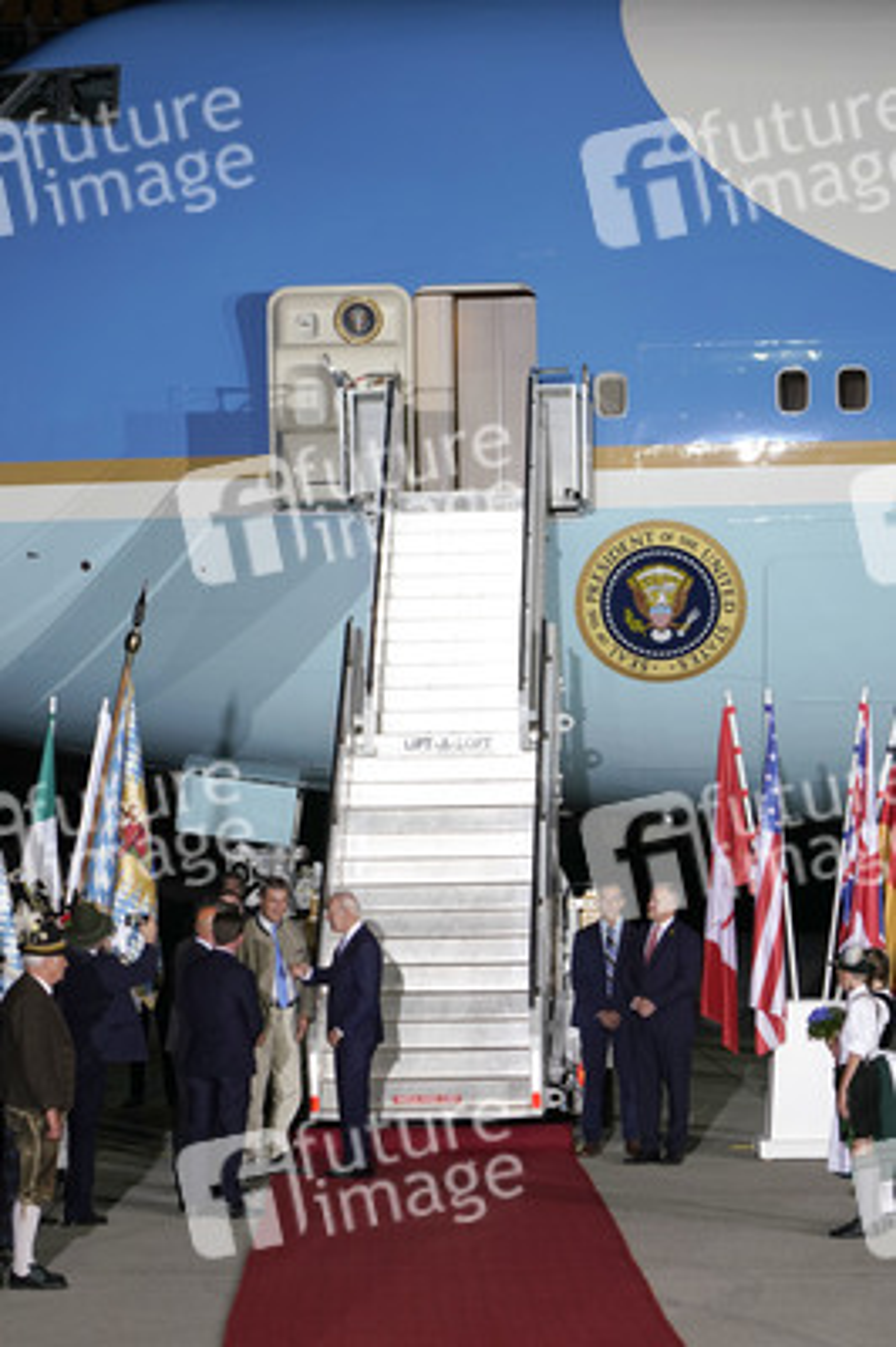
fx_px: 3740
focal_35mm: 100
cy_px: 674
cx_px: 448
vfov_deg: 20.4
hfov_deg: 13.7
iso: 640
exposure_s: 1/250
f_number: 4.5
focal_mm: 100
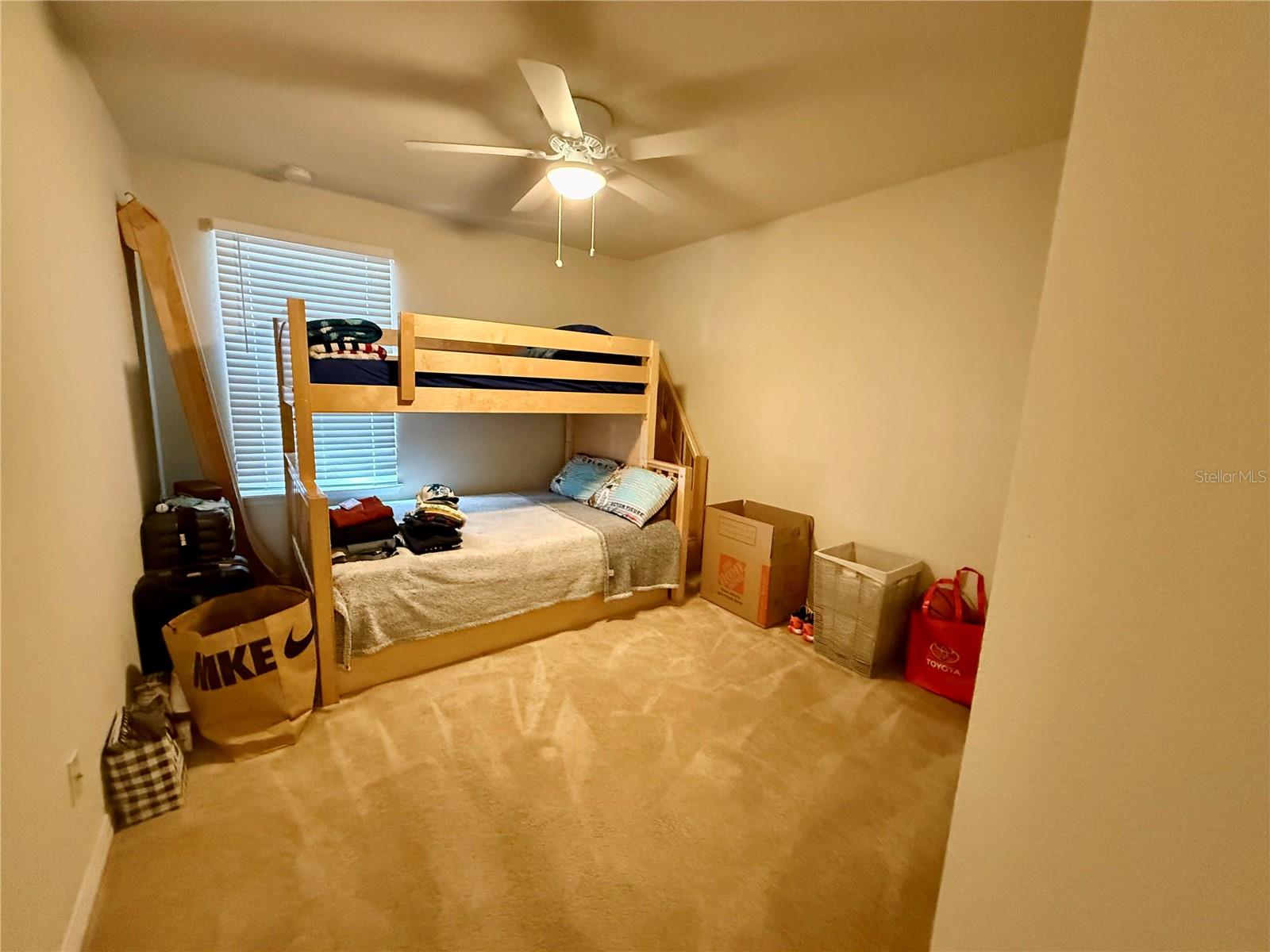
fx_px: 514
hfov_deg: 102.1
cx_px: 635
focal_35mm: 14
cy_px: 476
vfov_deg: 85.7
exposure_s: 1/60
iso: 1000
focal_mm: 2.22
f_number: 2.2
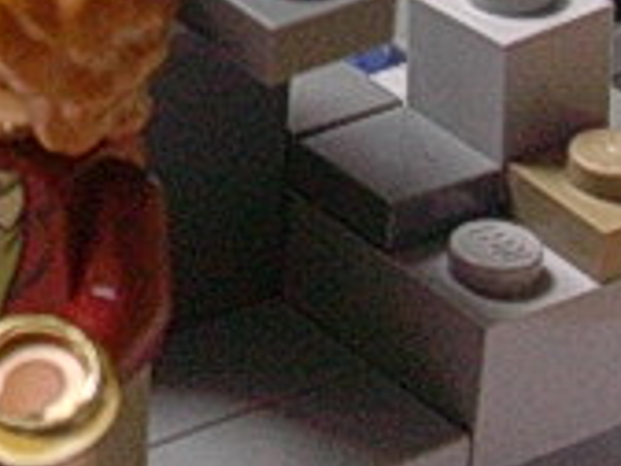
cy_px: -351
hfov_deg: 7.7
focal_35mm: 256
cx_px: -163
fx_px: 4593
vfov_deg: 5.7
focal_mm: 10.2
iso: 178
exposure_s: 1/32
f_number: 3.6
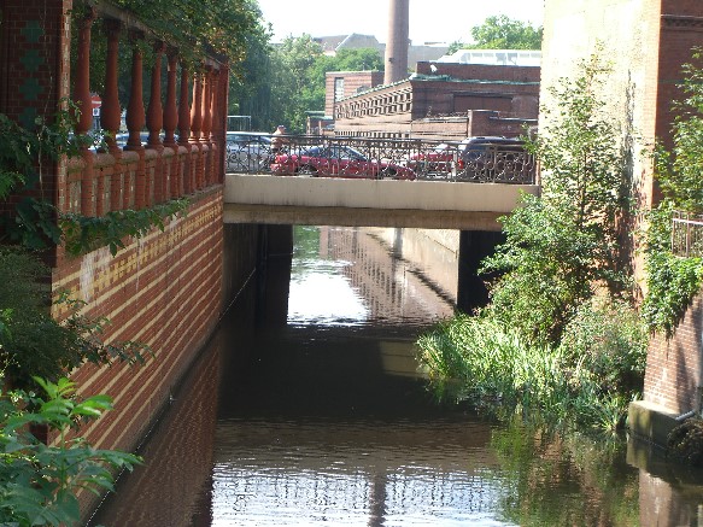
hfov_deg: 17.3
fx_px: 2315
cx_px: 352
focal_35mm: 114
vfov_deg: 13.0
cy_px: 264
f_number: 5.1
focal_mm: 23.7
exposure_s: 1/100
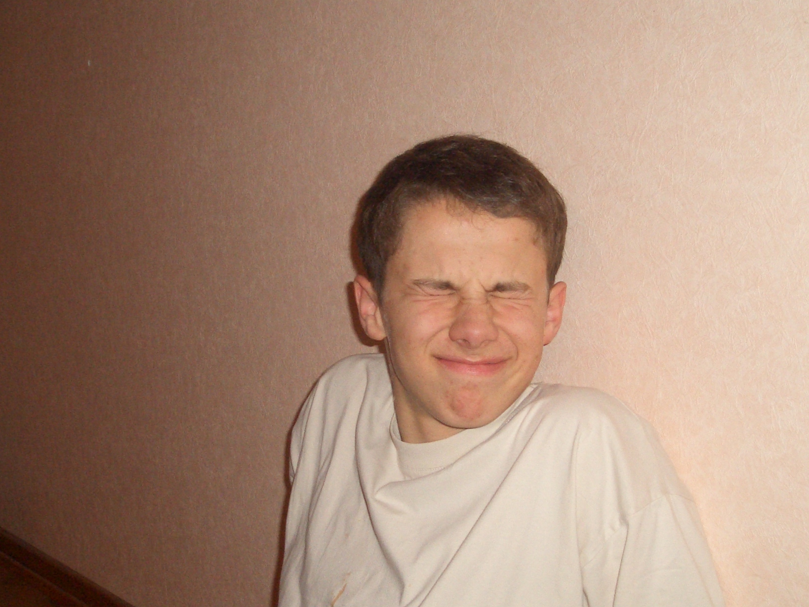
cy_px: 342
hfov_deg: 42.0
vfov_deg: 32.2
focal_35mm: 45
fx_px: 1052
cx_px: 461
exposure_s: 1/40
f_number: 4
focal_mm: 4.8
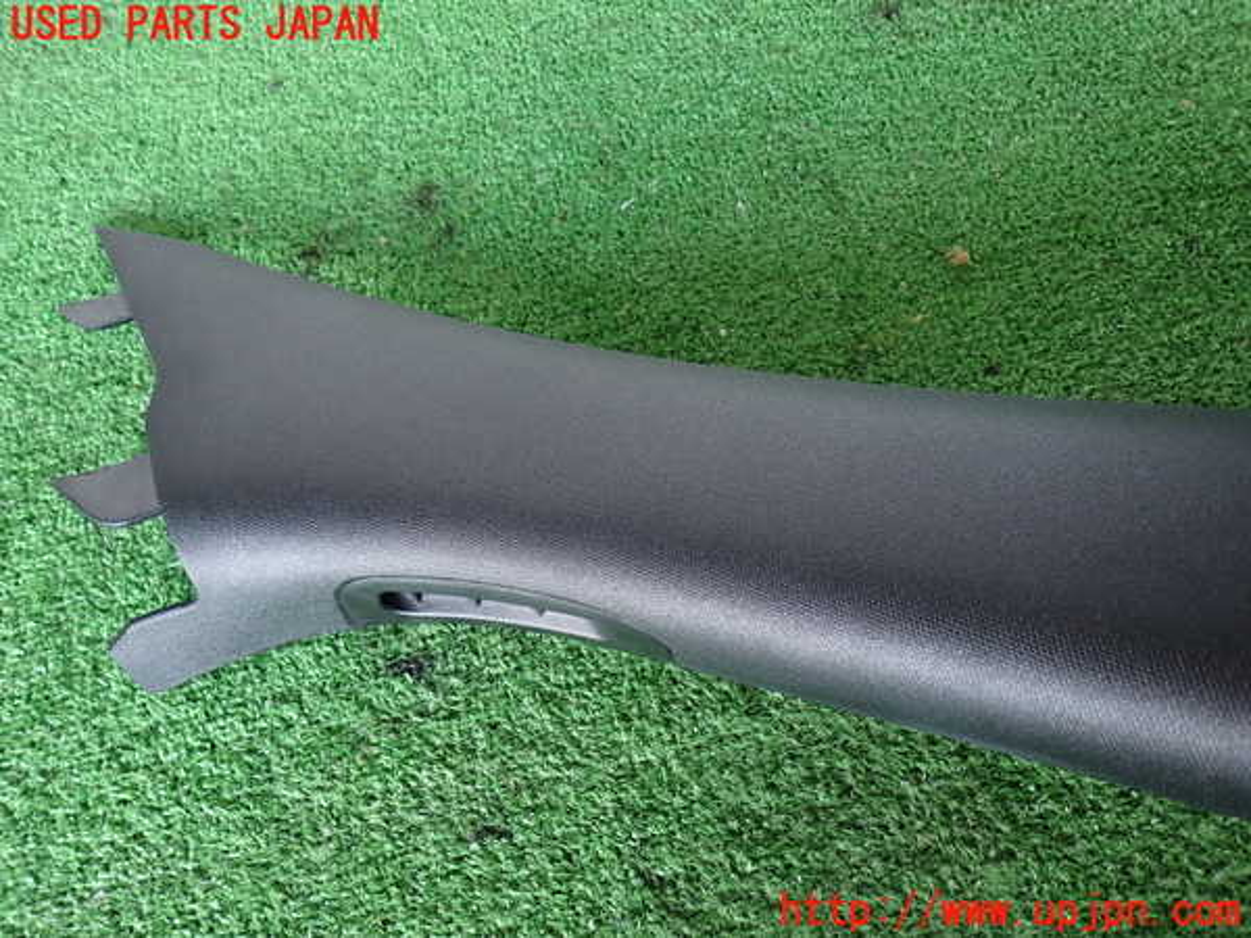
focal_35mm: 25
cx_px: 626
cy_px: 469
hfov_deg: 69.4
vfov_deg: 54.9
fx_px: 903
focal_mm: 4.5
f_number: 2
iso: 200
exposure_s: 1/50
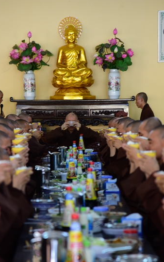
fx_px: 1052
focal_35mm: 147
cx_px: 76
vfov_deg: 14.2
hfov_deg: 8.9
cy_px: 155
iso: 1250
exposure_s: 1/50
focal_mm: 120
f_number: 4.5
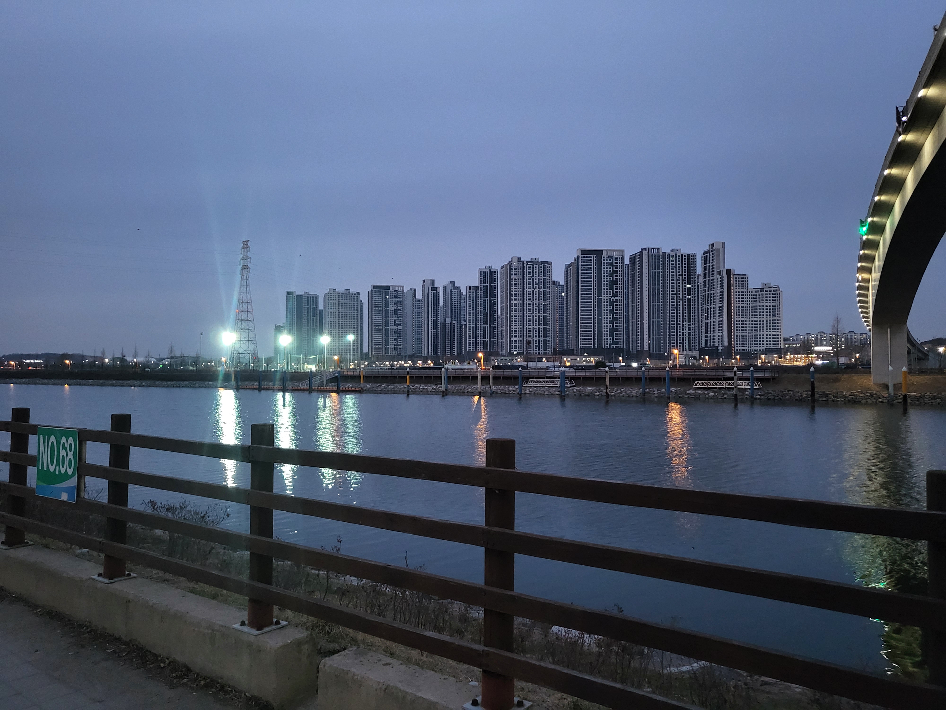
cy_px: 355
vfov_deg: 53.1
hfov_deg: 67.3
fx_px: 711
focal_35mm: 26
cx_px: 473
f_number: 1.8
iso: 640
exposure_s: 1/24
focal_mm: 4.25
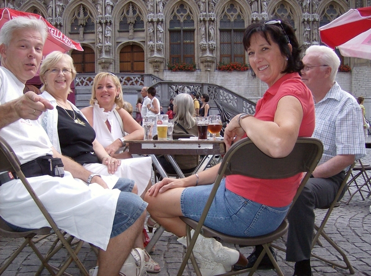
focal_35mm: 36
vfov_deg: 39.5
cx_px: 186
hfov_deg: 51.5
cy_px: 138
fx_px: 385
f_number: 2.8
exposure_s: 1/612
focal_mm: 6
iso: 200
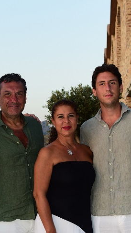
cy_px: 181
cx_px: 39
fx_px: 451
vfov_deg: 28.4
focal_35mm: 73
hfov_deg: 16.5
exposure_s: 1/200
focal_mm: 34
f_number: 5
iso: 500
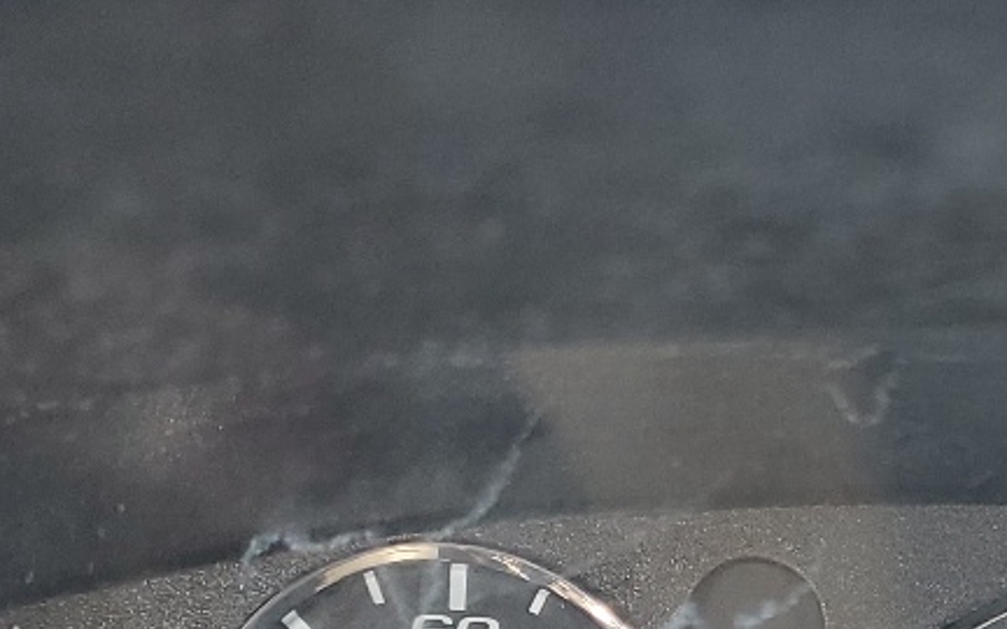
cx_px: 1212
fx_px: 2799
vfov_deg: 12.5
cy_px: 787
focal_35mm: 102
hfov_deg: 19.2
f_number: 1.5
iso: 83
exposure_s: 1/120
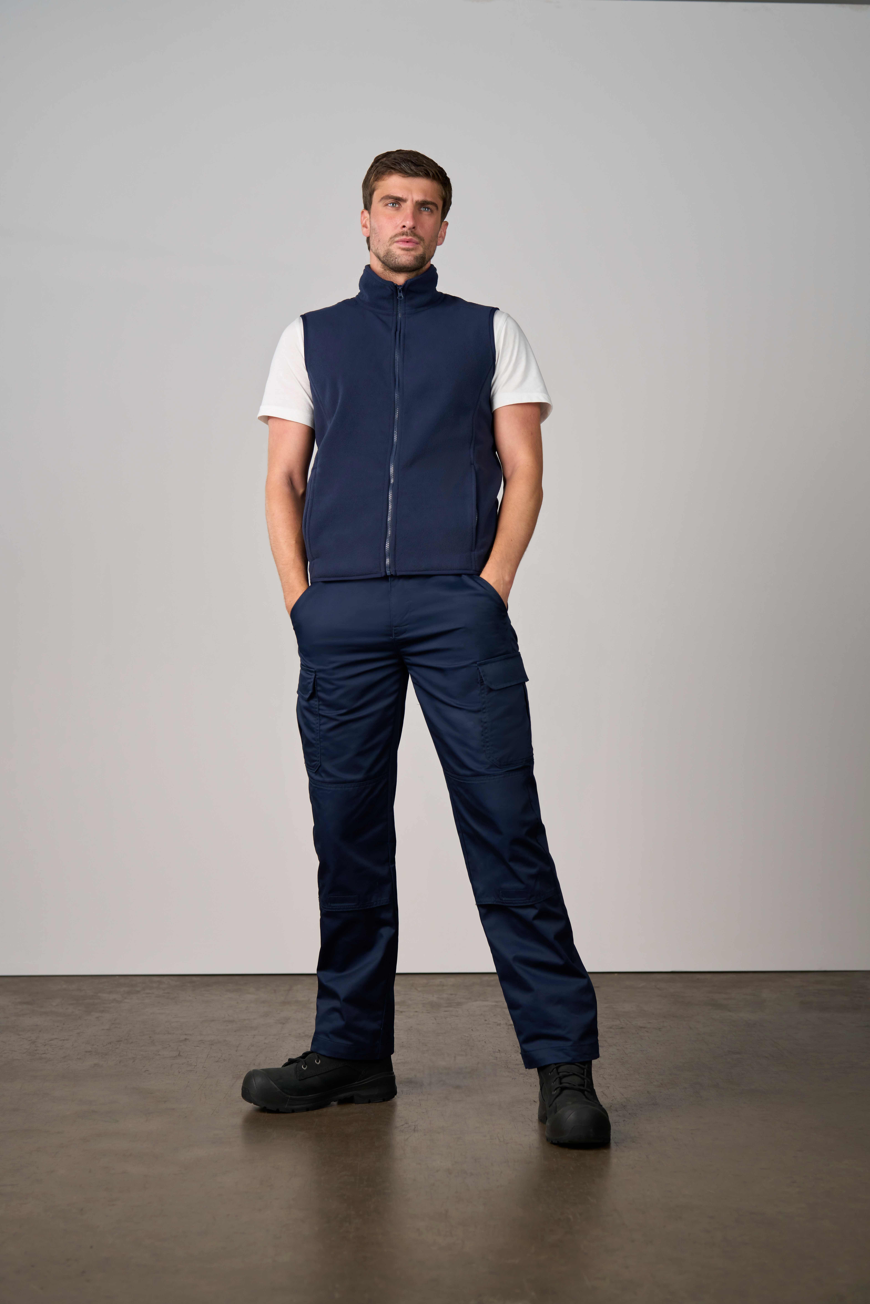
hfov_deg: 27.0
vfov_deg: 39.6
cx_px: 435
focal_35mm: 50
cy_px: 652
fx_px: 1812
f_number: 3.5
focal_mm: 50
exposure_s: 1/160
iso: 500
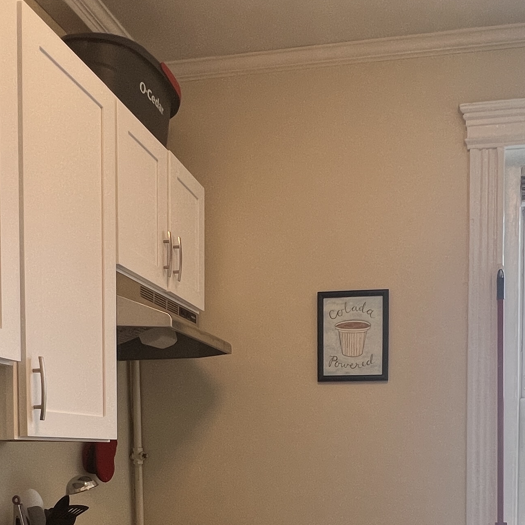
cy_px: 487
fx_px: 618
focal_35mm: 36
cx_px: 318
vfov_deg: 41.8
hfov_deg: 45.8
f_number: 1.8
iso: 80
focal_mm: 1.57
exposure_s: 1/120
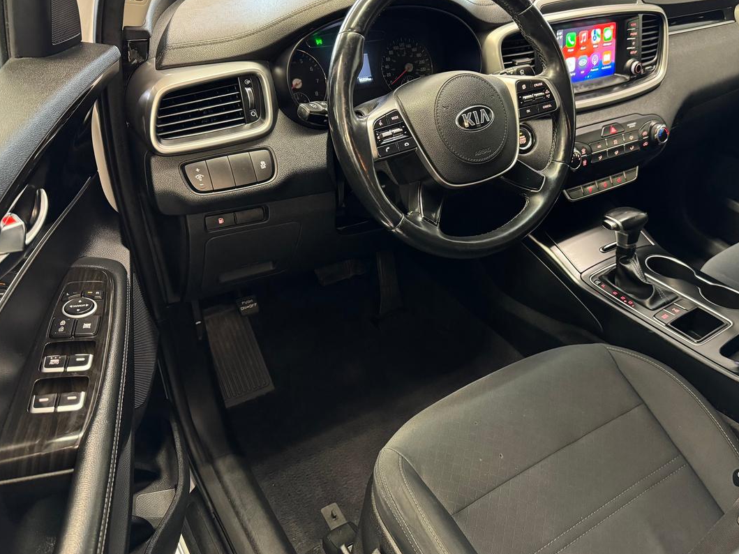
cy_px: 263
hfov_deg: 61.2
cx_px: 437
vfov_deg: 48.2
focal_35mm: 29
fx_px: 619
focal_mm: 6.76
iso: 800
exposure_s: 1/30
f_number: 1.78
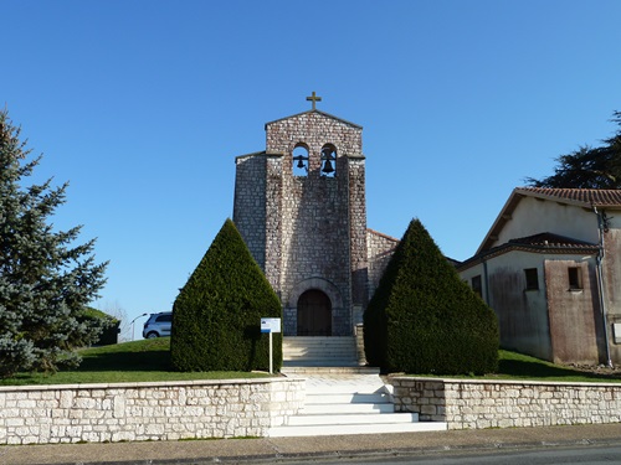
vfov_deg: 44.2
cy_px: 232
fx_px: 574
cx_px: 310
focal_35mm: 32
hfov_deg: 56.8
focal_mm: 5.3
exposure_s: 1/500
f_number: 4
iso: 80
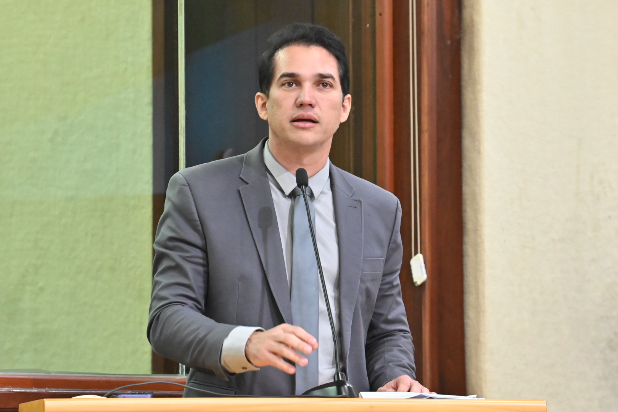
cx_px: 309
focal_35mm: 300
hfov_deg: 6.9
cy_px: 206
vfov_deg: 4.6
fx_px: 5150
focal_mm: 200
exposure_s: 1/160
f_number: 5.6
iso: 6400
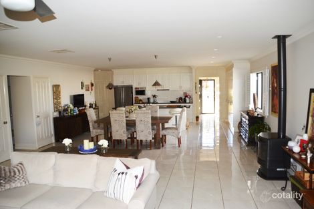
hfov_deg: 67.4
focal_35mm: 27
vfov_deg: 47.9
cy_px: 104
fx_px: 235
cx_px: 157
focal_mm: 18
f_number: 4
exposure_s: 1/125
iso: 400
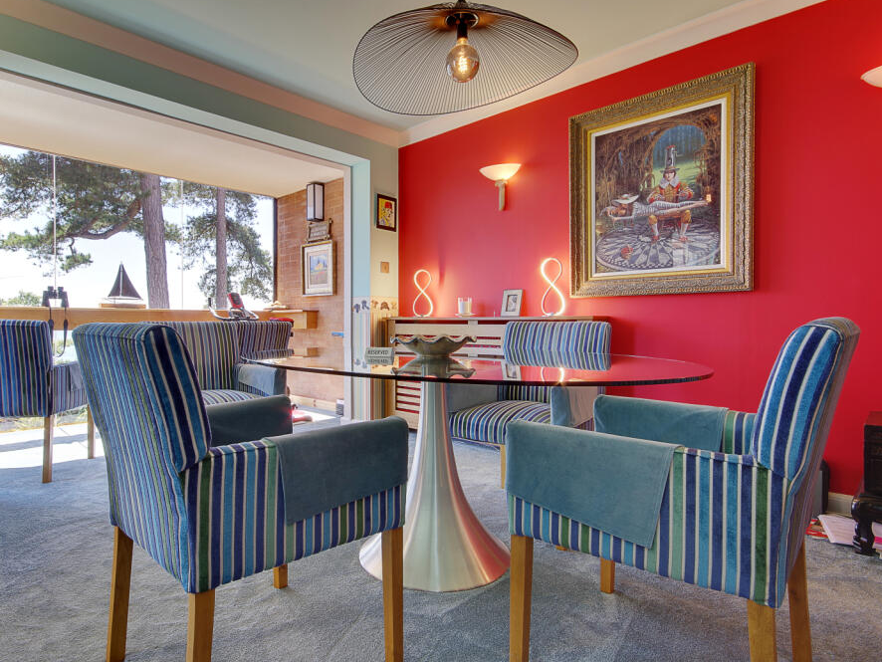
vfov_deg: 66.0
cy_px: 325
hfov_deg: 81.5
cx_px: 398
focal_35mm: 20
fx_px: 510
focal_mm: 12
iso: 100
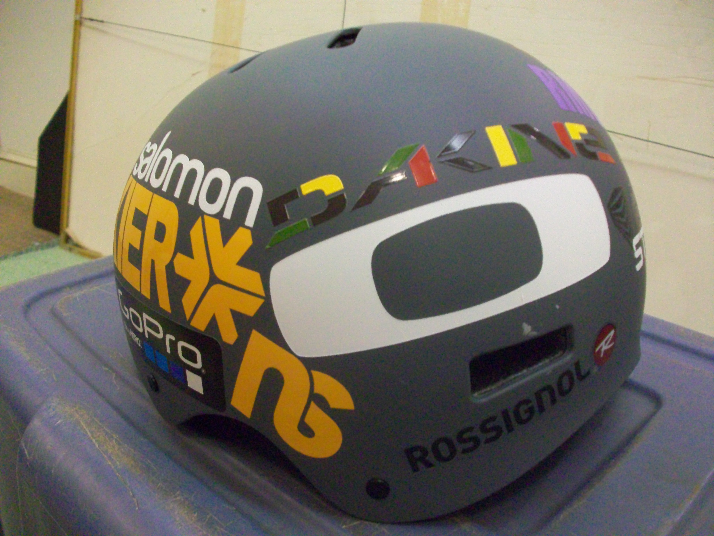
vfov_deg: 44.2
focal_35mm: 32
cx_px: 357
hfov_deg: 56.8
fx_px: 660
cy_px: 268
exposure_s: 1/15
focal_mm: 5.7
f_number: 2.8
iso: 400
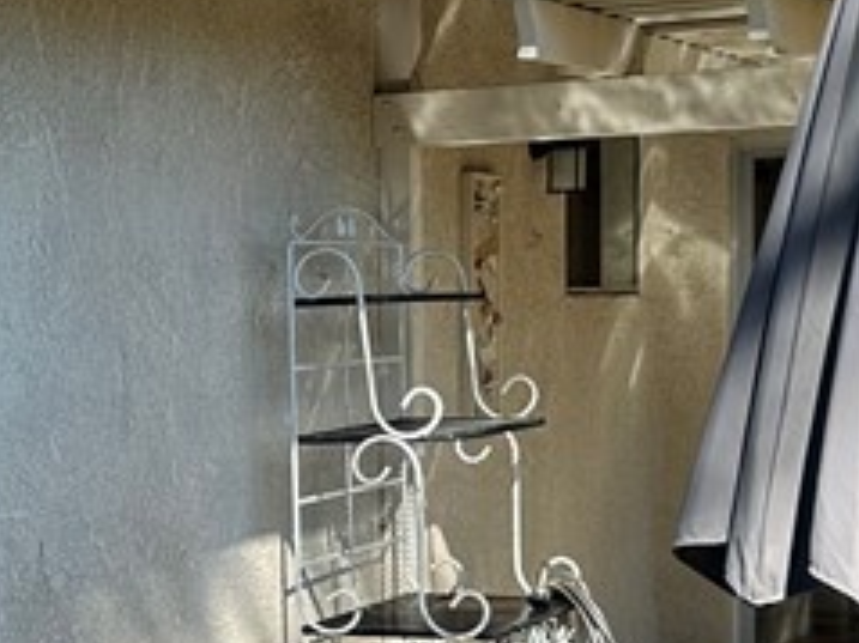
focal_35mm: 103
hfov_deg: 18.3
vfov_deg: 14.3
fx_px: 2555
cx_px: -104
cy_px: 521
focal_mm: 6.86
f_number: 1.78
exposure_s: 1/1171
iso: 80
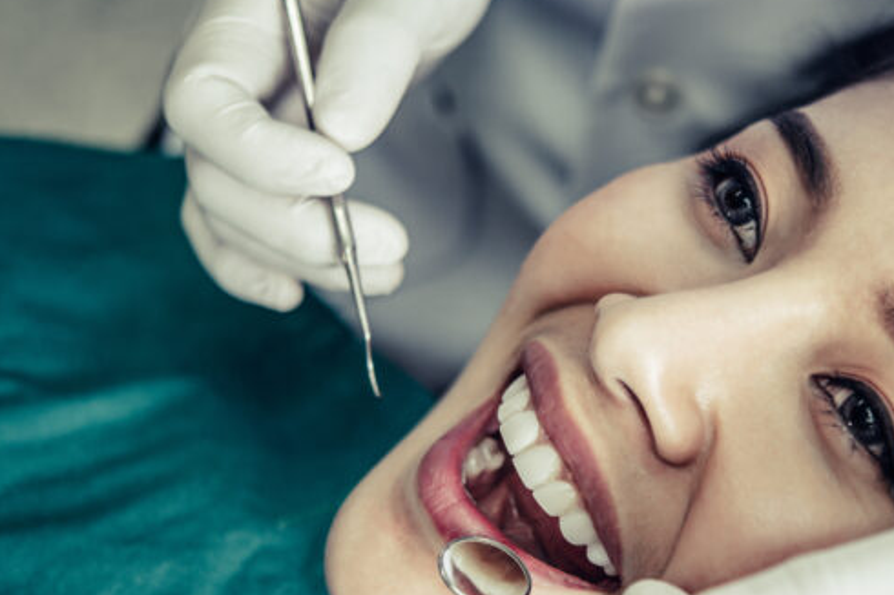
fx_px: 2333
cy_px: 410
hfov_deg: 21.6
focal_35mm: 94
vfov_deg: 14.5
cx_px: 608
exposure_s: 1/100
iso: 400
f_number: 3
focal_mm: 60
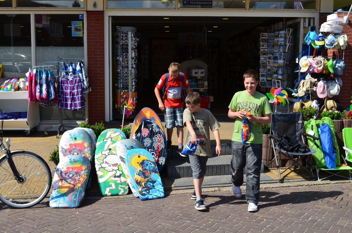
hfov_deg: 43.7
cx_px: 176
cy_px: 116
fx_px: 439
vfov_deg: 29.7
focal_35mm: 45
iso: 110
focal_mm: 30
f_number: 11
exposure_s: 1/125
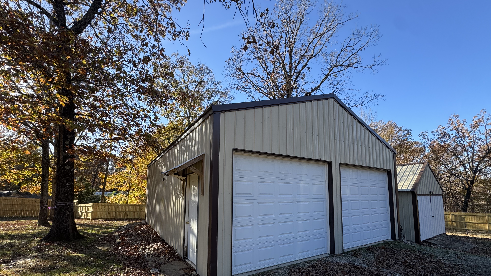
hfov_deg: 99.4
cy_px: 172
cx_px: 244
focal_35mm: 16
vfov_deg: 66.1
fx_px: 208
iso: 50
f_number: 2.2
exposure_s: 1/529
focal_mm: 2.22
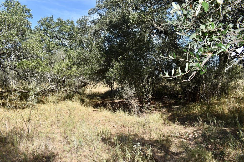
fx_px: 183
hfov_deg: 67.4
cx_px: 122
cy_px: 81
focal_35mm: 27
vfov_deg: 47.9
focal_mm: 18
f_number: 8
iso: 100
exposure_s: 1/200
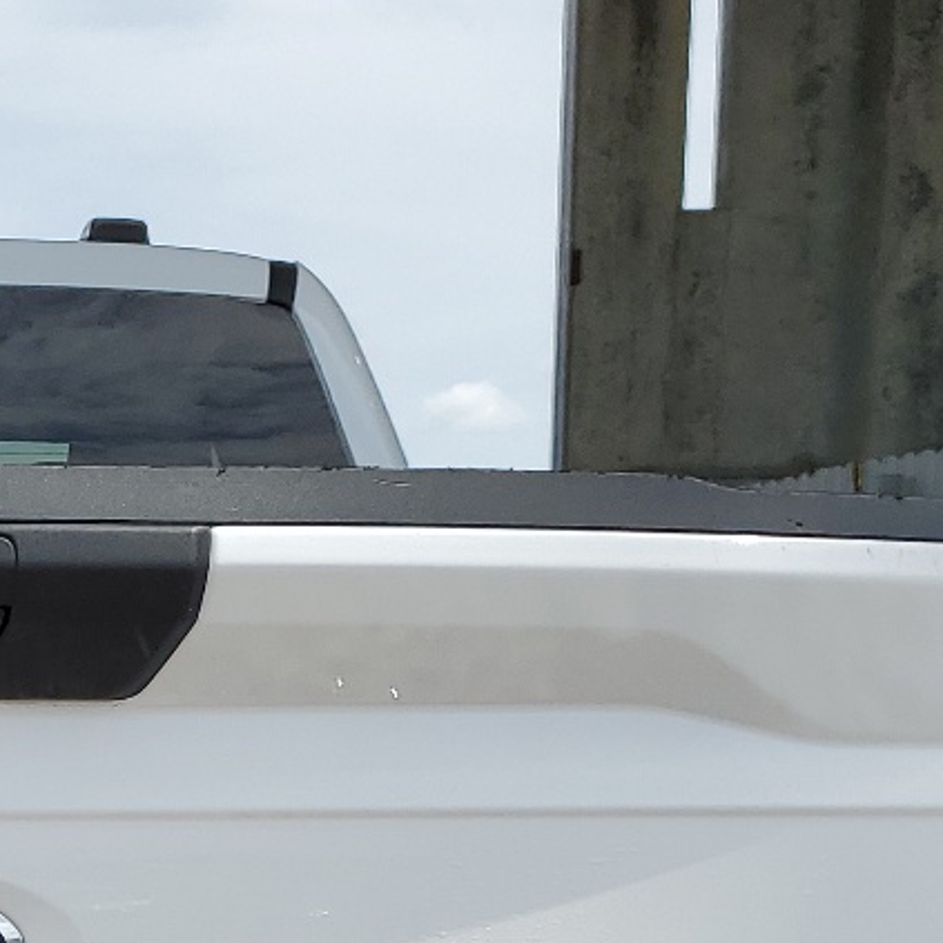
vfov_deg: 18.9
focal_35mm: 87
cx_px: -163
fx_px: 2681
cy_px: 1121
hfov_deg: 18.9
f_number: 1.5
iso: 50
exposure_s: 1/3333
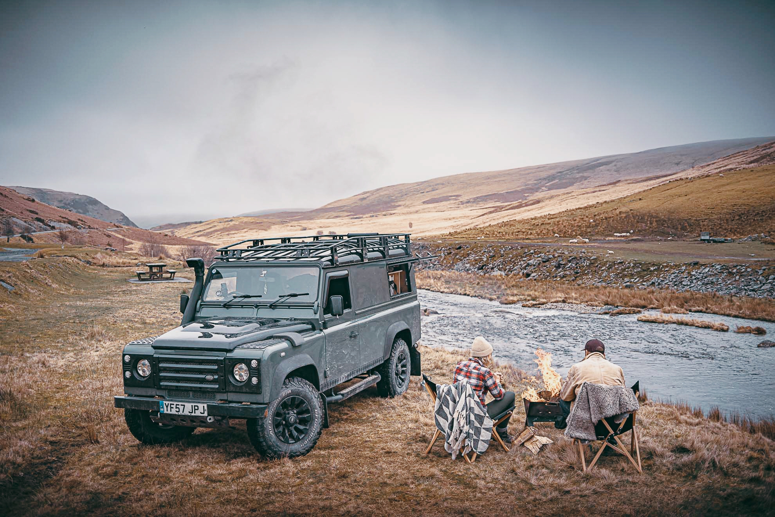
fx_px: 753
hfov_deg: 54.4
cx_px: 388
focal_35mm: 35
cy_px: 258
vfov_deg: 37.9
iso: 160
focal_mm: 35
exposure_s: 1/1000
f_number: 2.8
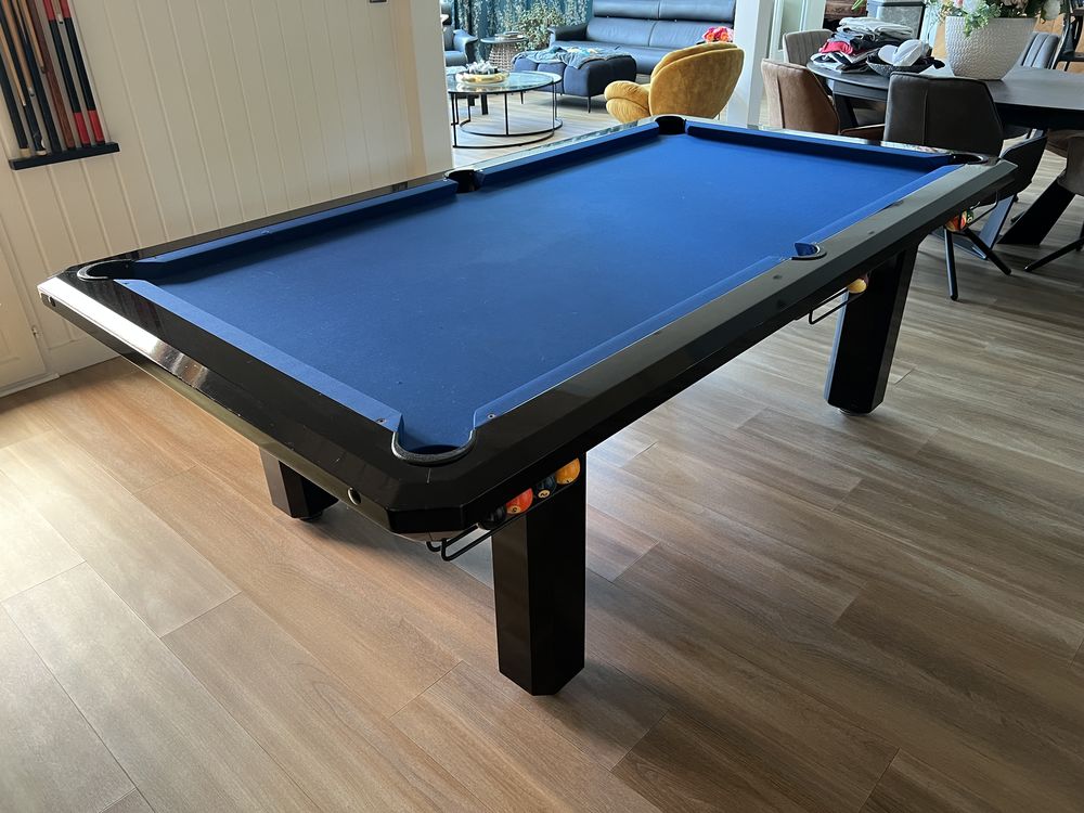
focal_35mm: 26
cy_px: 406
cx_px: 542
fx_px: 814
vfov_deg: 53.1
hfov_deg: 67.3
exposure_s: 1/60
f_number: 1.5
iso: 200
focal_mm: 5.7
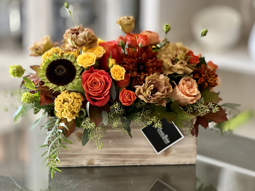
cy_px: 96
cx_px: 128
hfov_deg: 25.3
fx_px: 567
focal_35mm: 77
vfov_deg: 19.1
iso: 160
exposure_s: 1/40
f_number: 2.8
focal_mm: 9
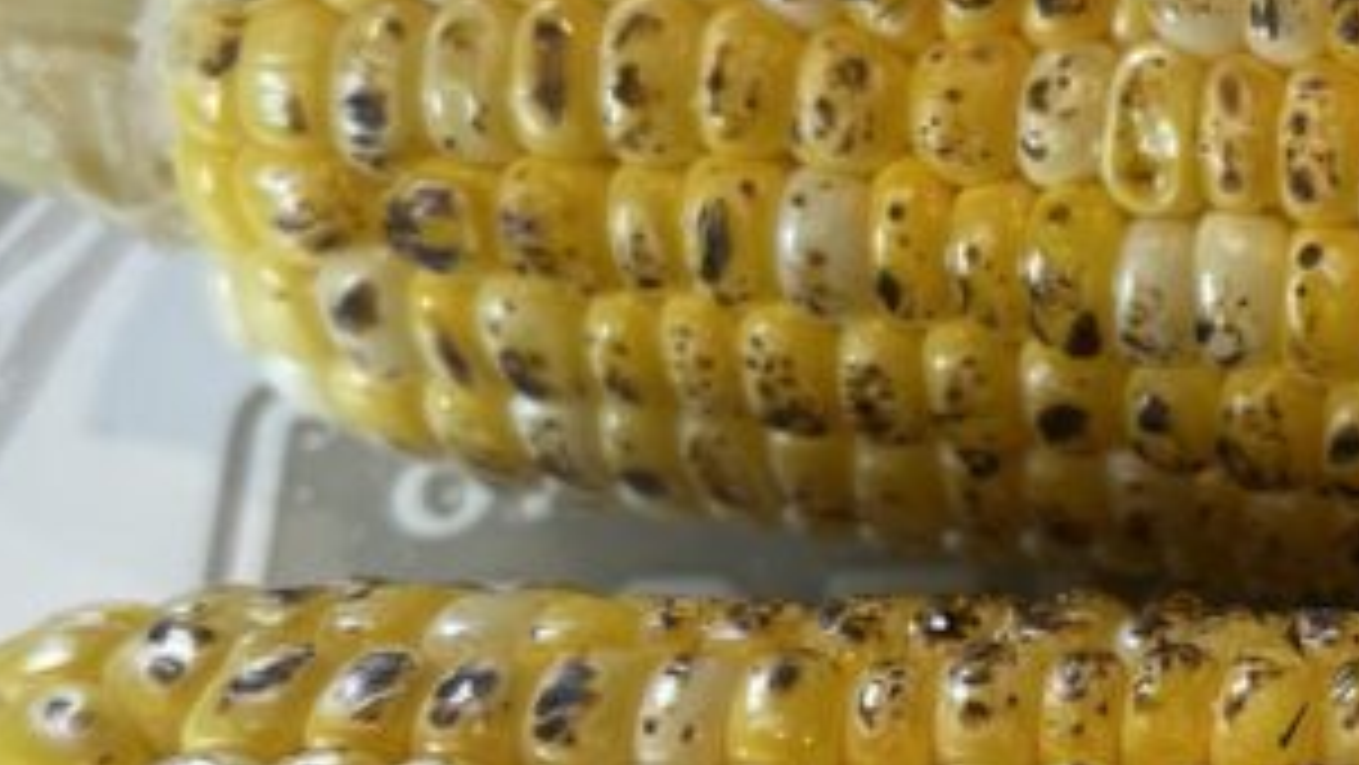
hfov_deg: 20.8
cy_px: 630
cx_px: 1611
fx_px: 3460
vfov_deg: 12.6
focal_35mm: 96
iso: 50
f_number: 1.5
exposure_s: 1/120
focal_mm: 5.7
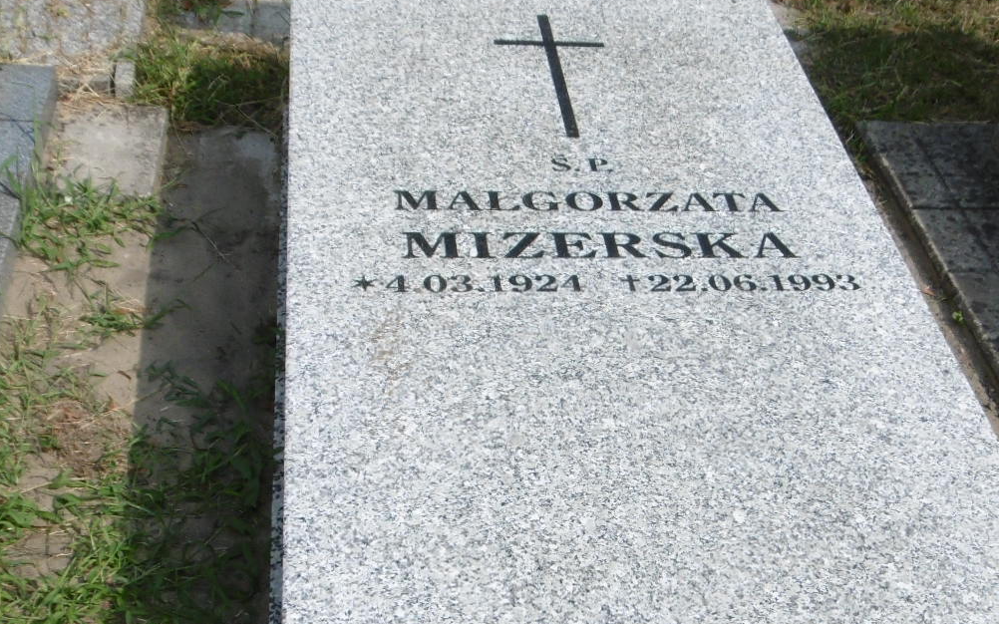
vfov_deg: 24.4
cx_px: 600
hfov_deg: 38.7
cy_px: 511
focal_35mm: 52
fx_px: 1416
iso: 100
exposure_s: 1/200
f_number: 7.8
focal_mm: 4.3
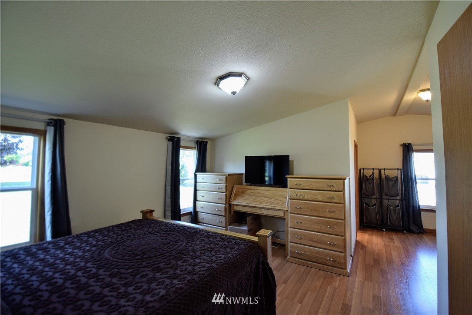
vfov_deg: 77.3
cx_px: 236
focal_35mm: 15
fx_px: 197
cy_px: 158
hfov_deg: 100.4
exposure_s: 1/60
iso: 400
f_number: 4
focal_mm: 10
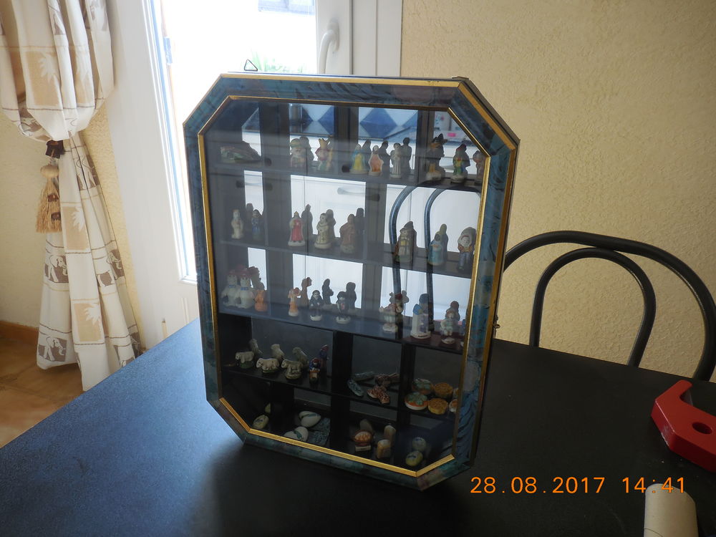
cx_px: 358
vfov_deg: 54.9
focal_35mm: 25
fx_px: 517
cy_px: 268
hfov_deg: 69.4
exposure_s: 1/40
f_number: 3.7
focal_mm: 4.5
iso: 125
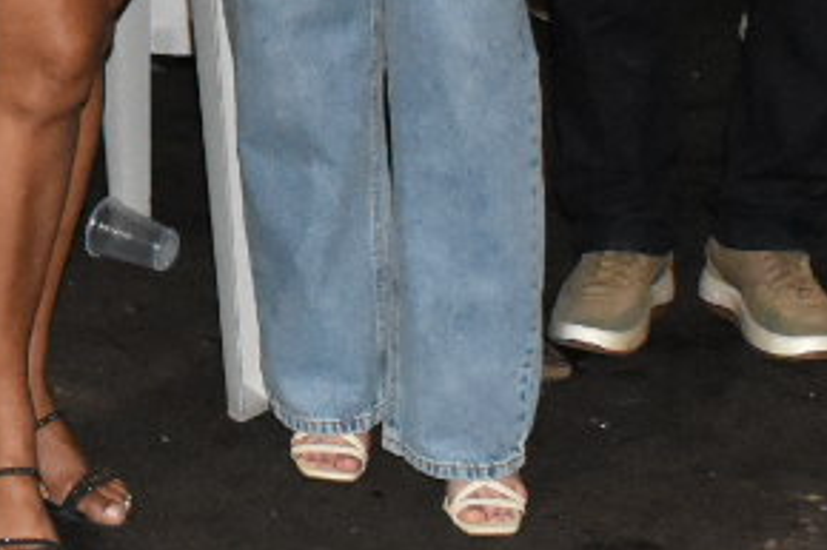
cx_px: -325
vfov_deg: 8.8
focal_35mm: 151
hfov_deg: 13.0
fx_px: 3467
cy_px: -296
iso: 3200
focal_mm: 18
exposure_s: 1/100
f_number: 6.3
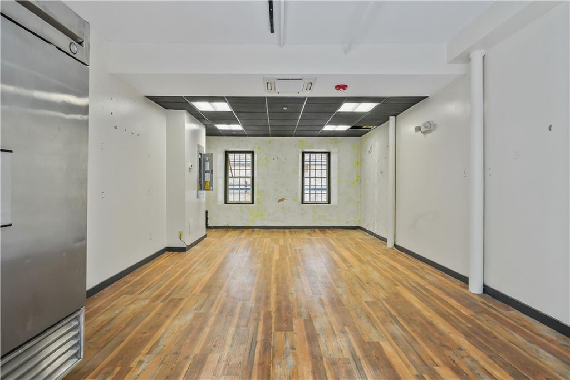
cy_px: 190
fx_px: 317
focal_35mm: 20
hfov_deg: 84.0
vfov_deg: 61.9
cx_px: 285
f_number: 8
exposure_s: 1/8
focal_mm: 20
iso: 500
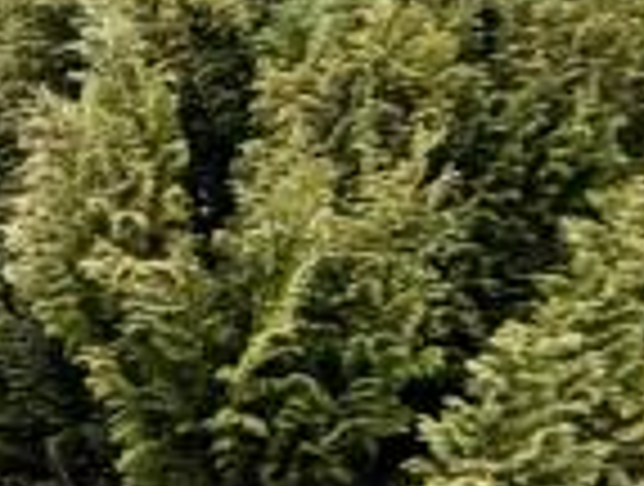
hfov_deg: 12.2
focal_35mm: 100
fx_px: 1865
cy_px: 580
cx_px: -1162
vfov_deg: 14.4
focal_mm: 2.22
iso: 160
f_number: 2.2
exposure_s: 1/121
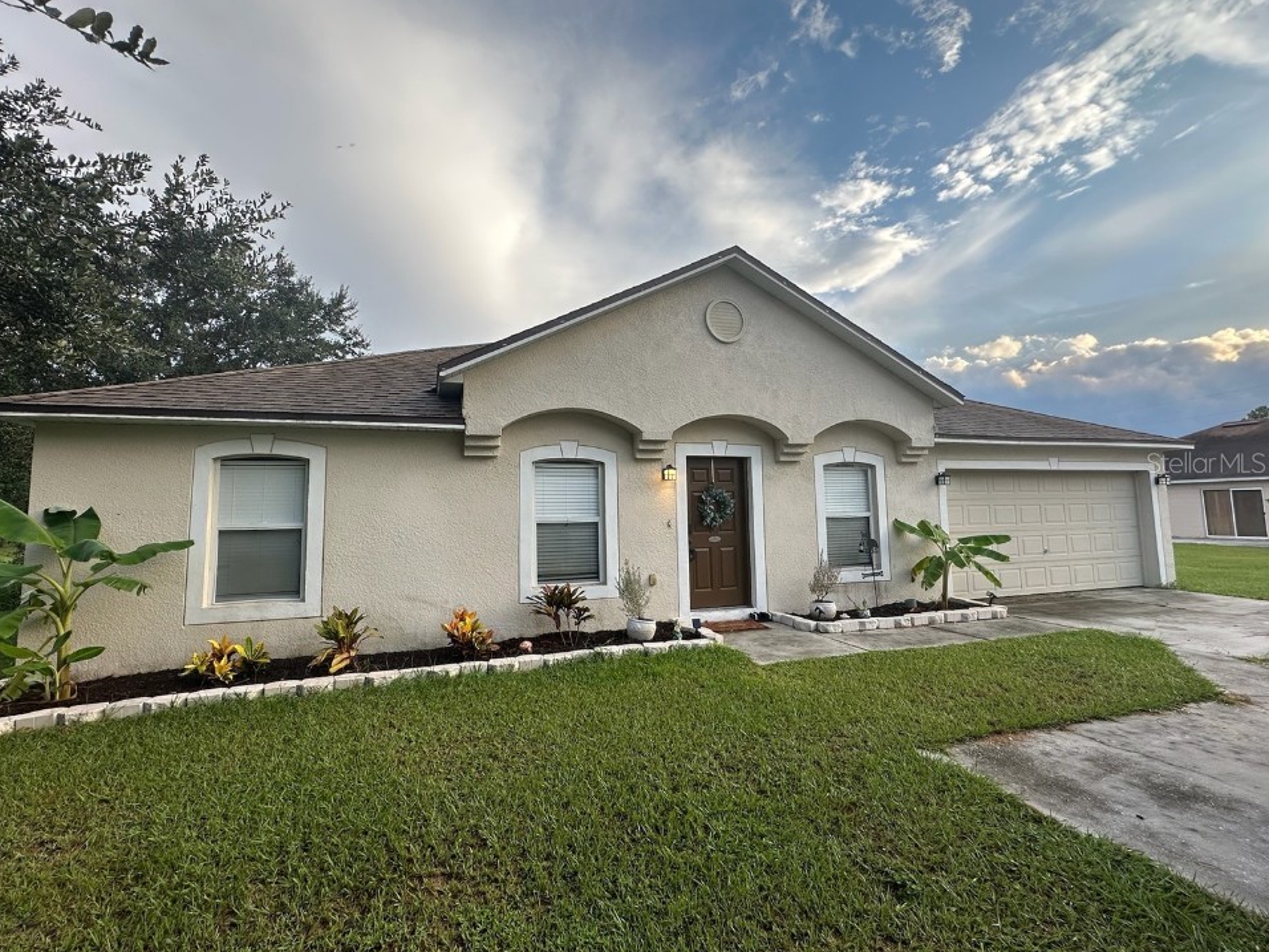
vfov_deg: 81.7
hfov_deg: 98.0
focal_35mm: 15
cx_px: 592
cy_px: 462
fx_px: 550
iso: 40
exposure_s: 1/315
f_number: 2.2
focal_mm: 2.22
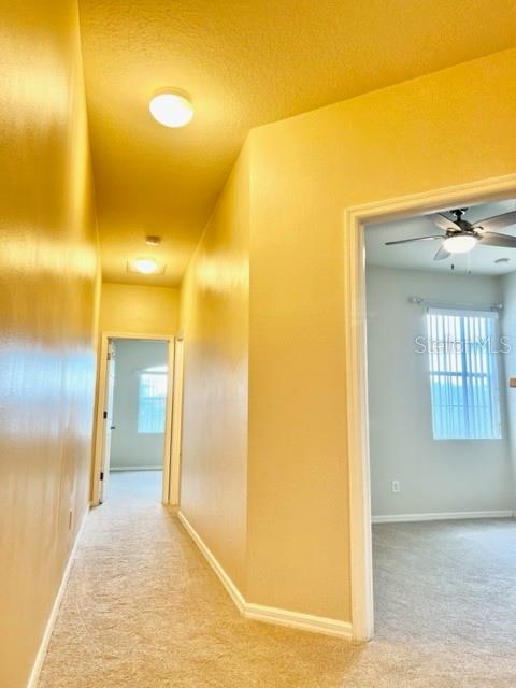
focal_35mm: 26
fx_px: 517
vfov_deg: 67.3
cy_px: 344
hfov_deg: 53.1
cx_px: 258
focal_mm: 5.7
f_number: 1.5
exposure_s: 1/120
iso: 100
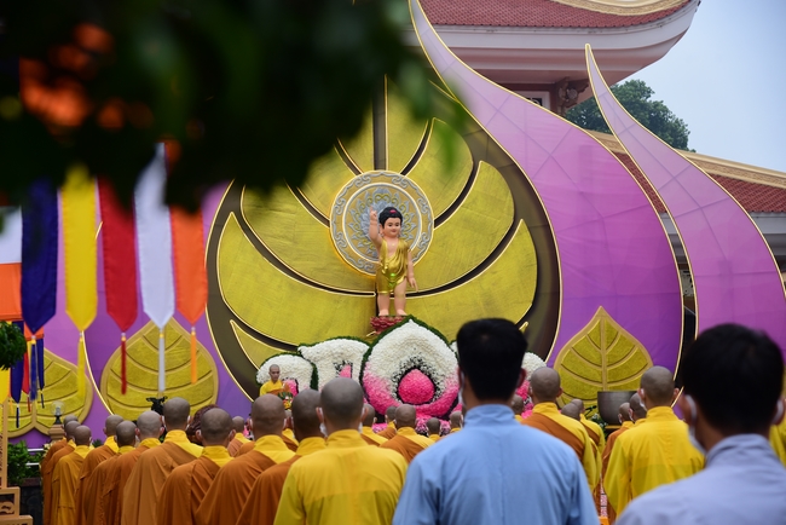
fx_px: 1704
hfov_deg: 26.0
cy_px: 262
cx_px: 393
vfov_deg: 17.5
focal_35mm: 78
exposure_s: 1/60
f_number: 6.3
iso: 400
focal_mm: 78
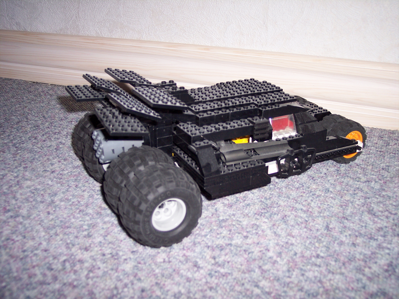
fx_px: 450
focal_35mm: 39
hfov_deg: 47.9
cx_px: 200
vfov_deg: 36.8
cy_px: 150
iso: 100
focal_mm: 8
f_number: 2.8
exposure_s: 1/60
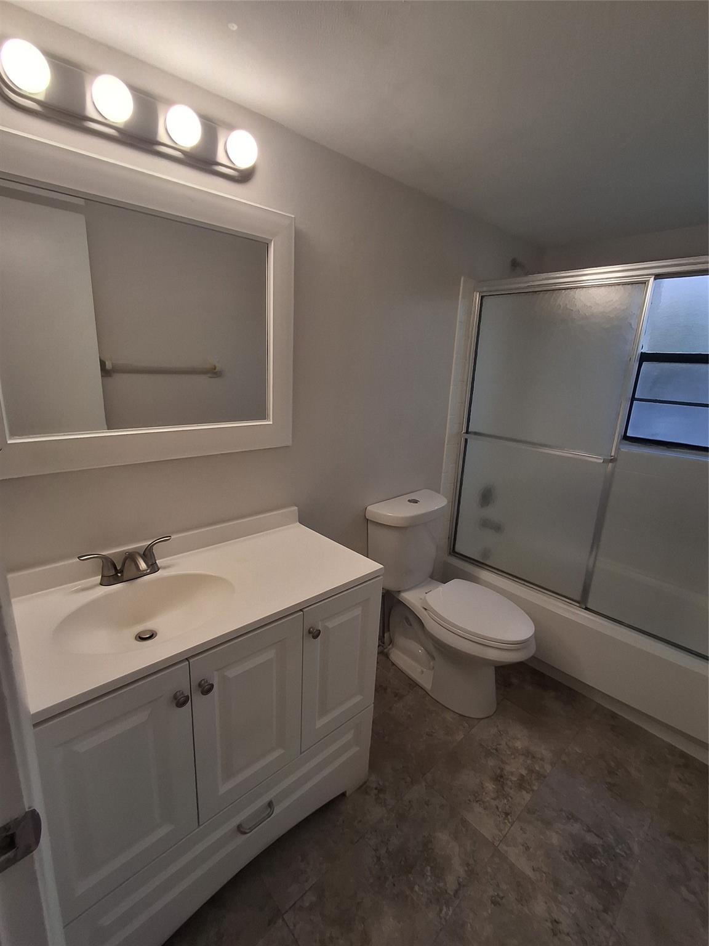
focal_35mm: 16
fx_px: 437
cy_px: 473
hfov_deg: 78.1
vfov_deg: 94.5
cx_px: 354
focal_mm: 1.64
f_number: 2.2
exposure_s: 1/120
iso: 40
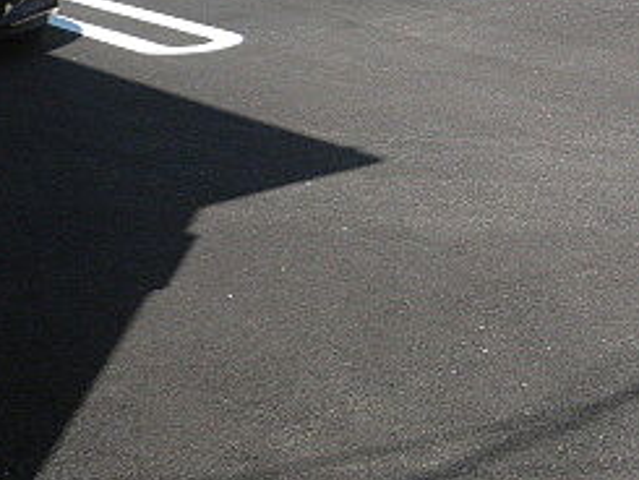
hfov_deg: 26.1
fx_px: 1256
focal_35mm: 68
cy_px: 23
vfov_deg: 21.0
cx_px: 720
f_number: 7.9
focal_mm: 4.7
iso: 64
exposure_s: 1/100
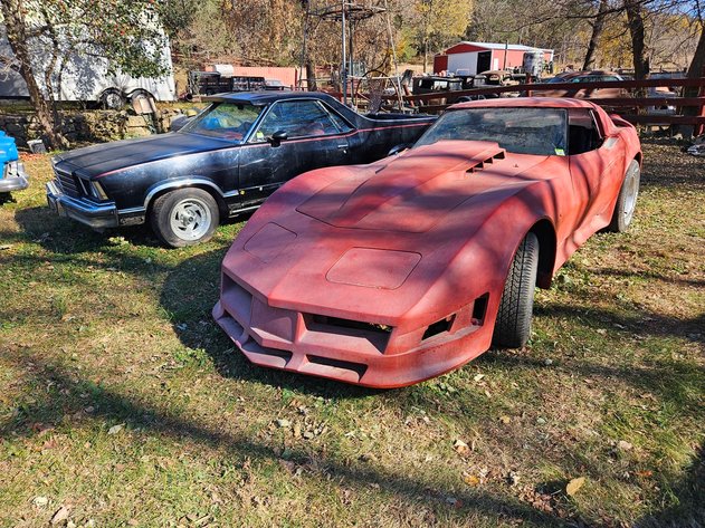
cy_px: 264
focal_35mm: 23
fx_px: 468
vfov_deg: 58.9
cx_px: 352
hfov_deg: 73.9
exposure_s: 1/599
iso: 25
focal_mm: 5.4
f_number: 1.8
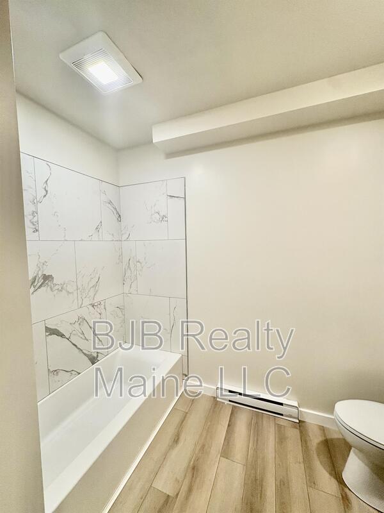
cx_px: 192
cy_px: 256
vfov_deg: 102.1
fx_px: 207
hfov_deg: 85.7
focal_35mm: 14
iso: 200
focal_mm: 2.22
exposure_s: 1/120
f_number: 2.2
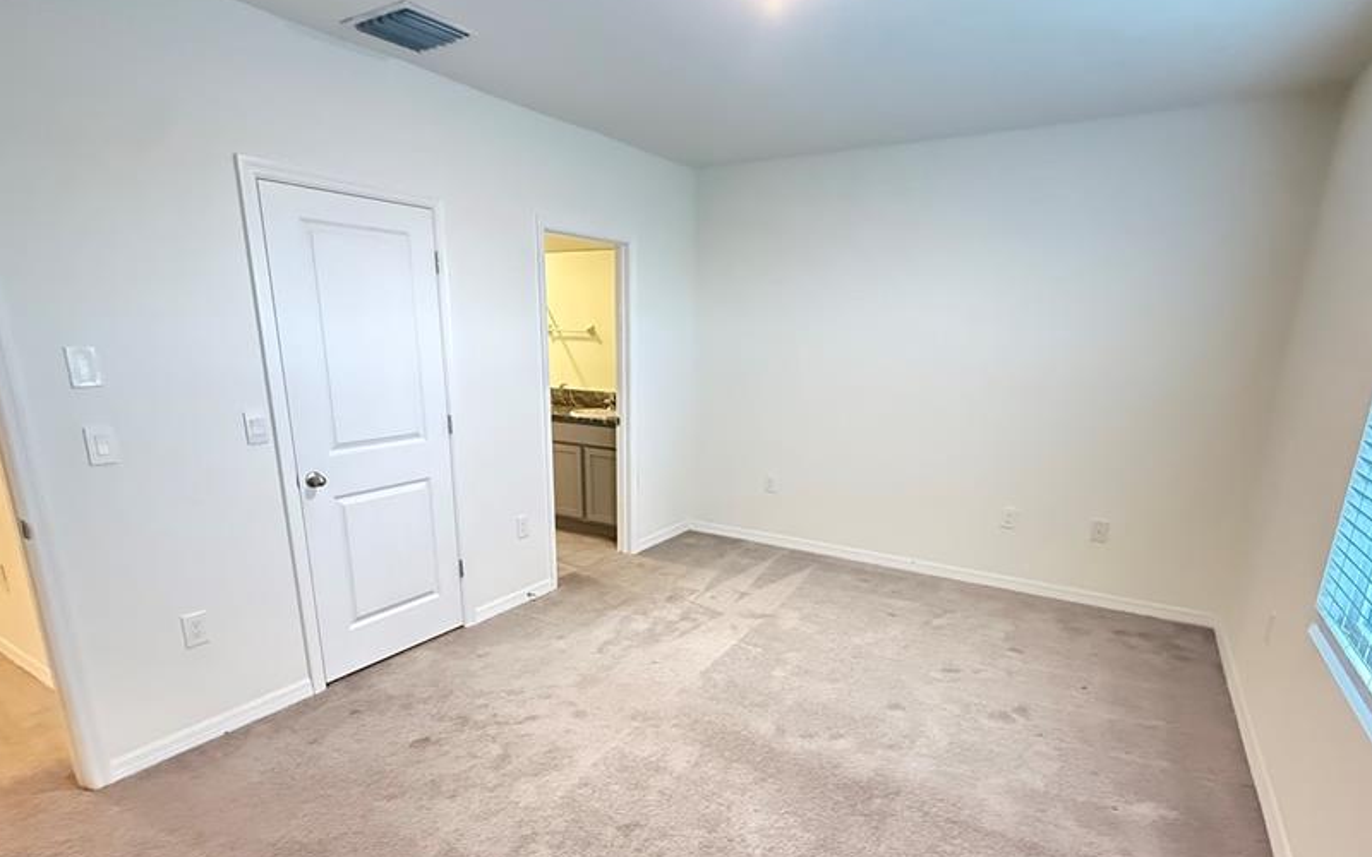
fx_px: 710
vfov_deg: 61.6
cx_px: 686
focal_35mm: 19
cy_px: 523
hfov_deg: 88.0
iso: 1600
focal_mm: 2.22
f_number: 2.2
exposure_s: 1/40
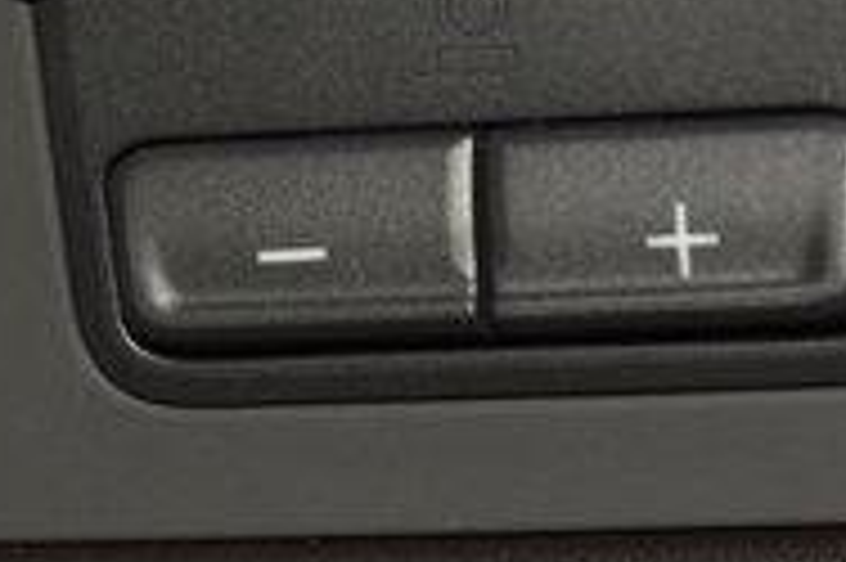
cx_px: 369
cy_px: 133
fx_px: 8405
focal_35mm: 358
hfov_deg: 5.8
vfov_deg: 3.8
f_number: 8
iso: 100
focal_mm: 70
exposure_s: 1/125
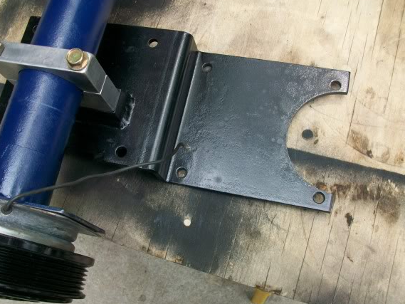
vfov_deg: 39.7
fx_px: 421
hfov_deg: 51.3
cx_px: 189
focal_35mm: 36
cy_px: 159
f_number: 2.8
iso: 64
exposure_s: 1/200
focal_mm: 5.7
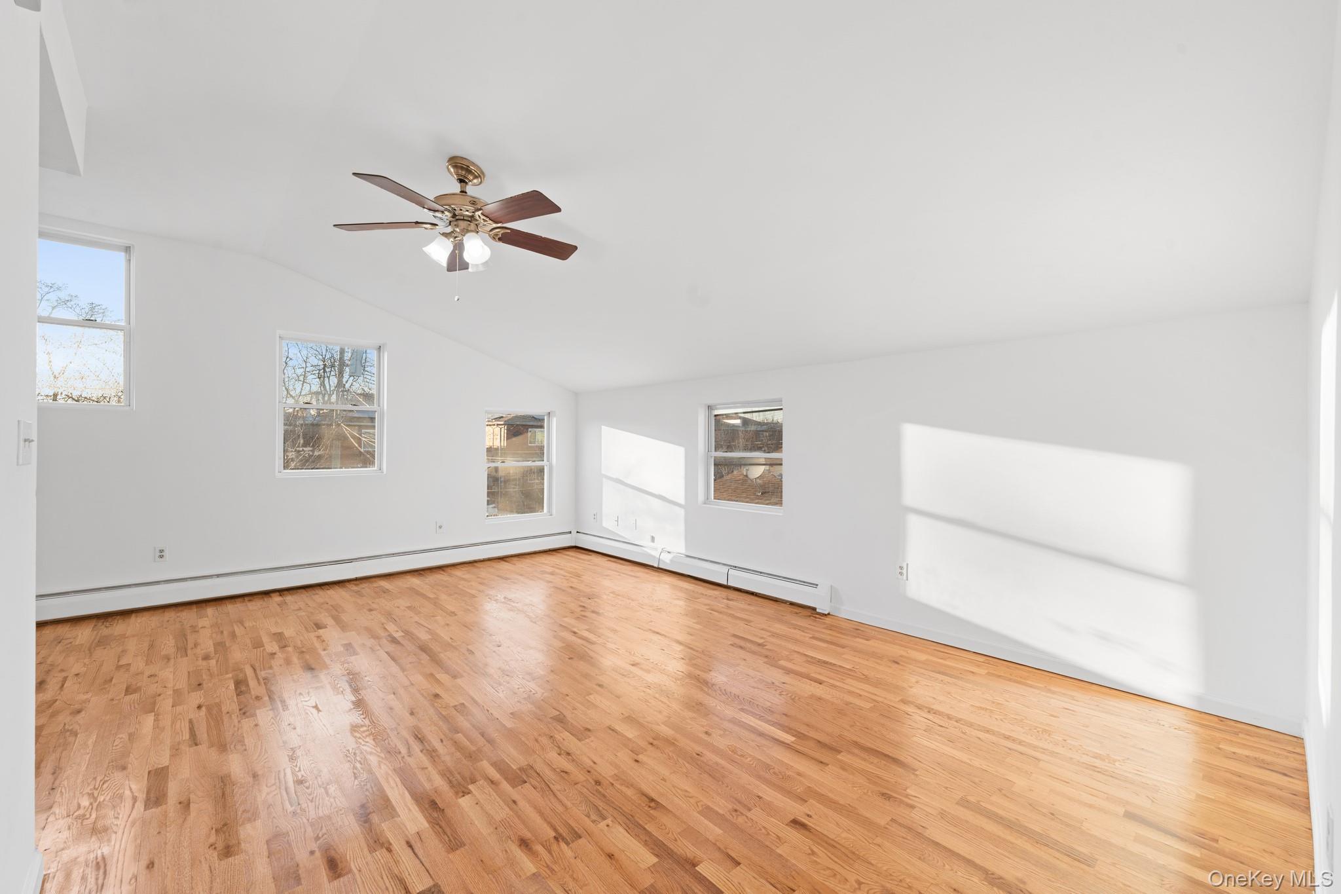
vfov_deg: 81.2
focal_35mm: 14
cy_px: 447
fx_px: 521
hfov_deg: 104.3
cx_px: 670
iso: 250
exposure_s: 1/5
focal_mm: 14
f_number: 10
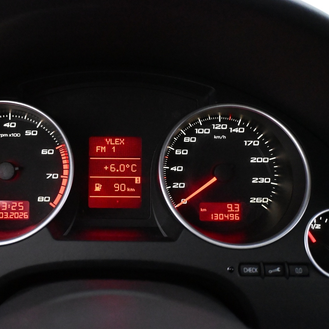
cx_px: 116
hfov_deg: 47.4
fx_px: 369
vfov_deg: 48.0
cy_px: 165
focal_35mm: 34
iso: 9000
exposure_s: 1/60
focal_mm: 17.5
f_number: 3.5
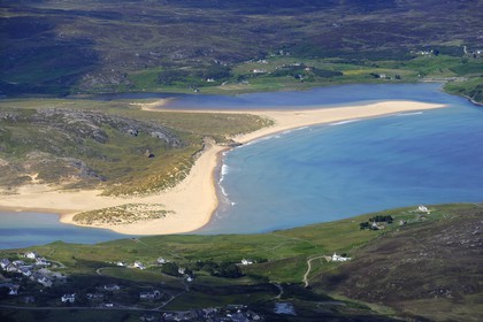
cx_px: 242
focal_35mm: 200
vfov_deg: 6.9
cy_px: 161
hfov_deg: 10.3
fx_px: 2683
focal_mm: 200
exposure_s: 1/800
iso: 400
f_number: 10
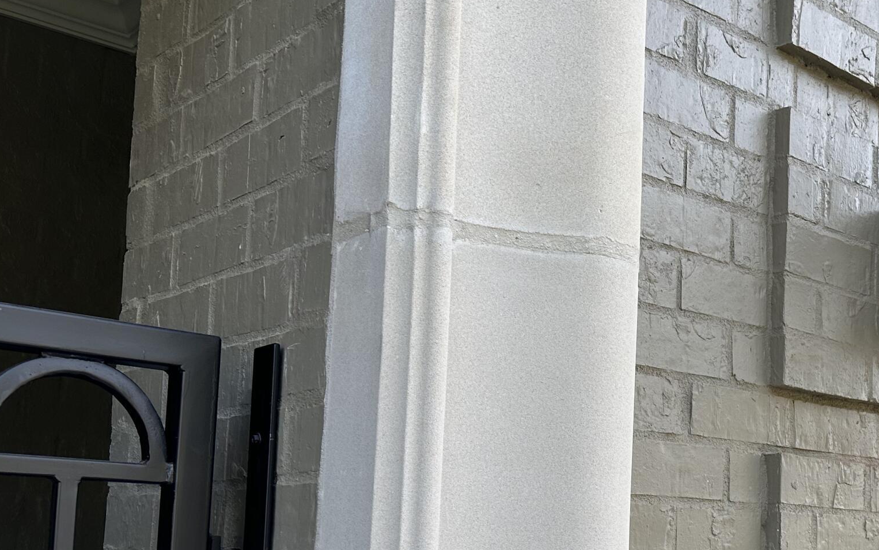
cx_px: 737
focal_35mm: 50
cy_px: 476
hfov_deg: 38.4
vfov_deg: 25.2
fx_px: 1198
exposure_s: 1/729
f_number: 1.78
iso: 80
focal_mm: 6.86
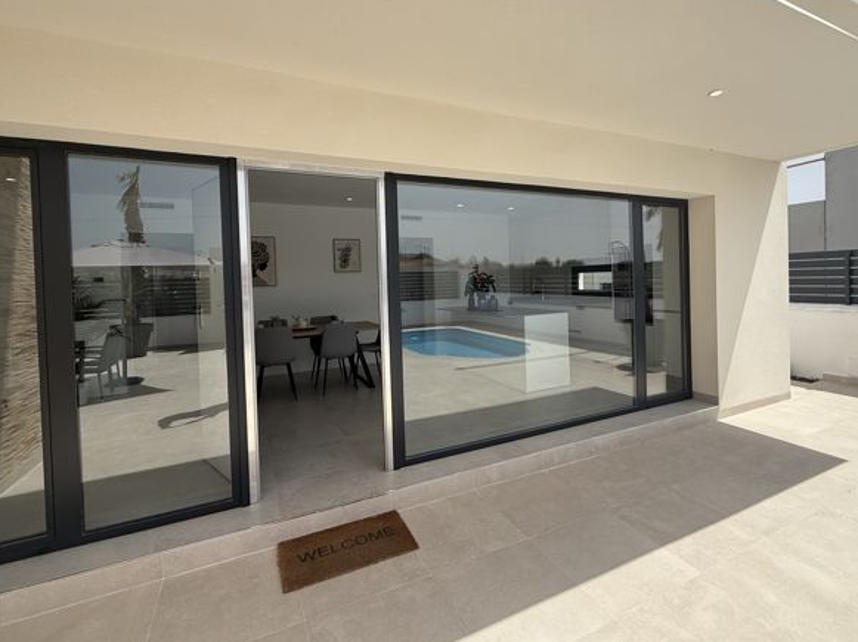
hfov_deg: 91.0
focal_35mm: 17
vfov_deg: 74.4
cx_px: 447
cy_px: 285
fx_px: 421
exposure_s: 1/1698
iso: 50
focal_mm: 2.22
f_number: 2.2
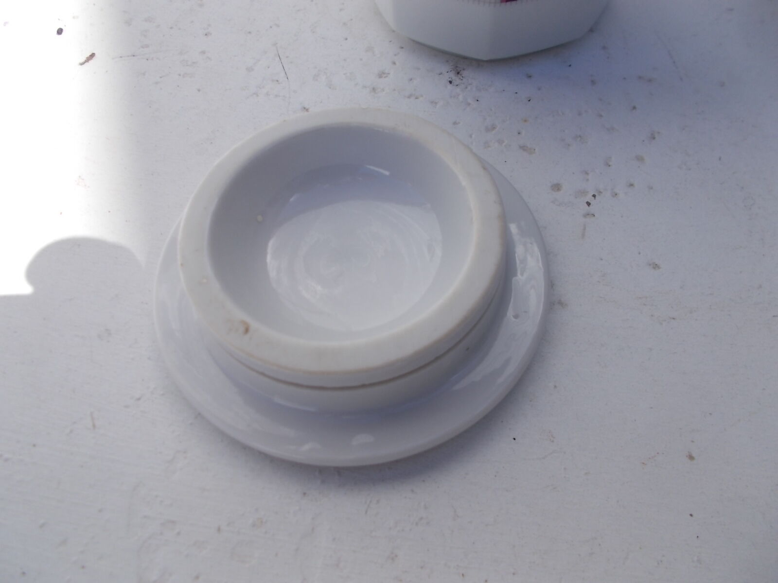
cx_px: 389
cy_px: 292
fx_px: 584
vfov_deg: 53.1
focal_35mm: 26
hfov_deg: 67.3
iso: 80
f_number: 8
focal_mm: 4.6
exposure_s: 1/125
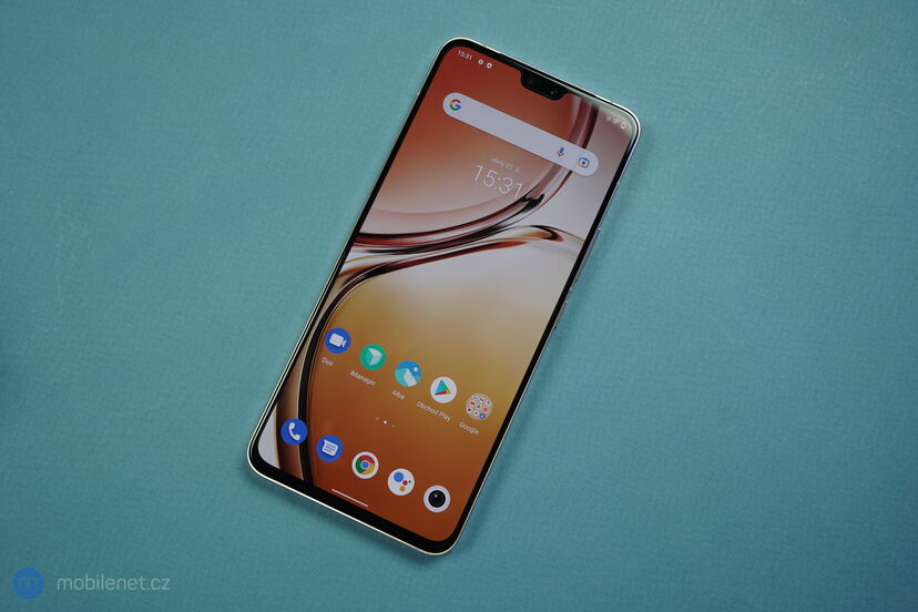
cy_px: 306
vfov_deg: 41.1
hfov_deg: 58.7
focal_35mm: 32
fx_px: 816
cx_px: 459
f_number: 6.3
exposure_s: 1/160
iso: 1250
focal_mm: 32
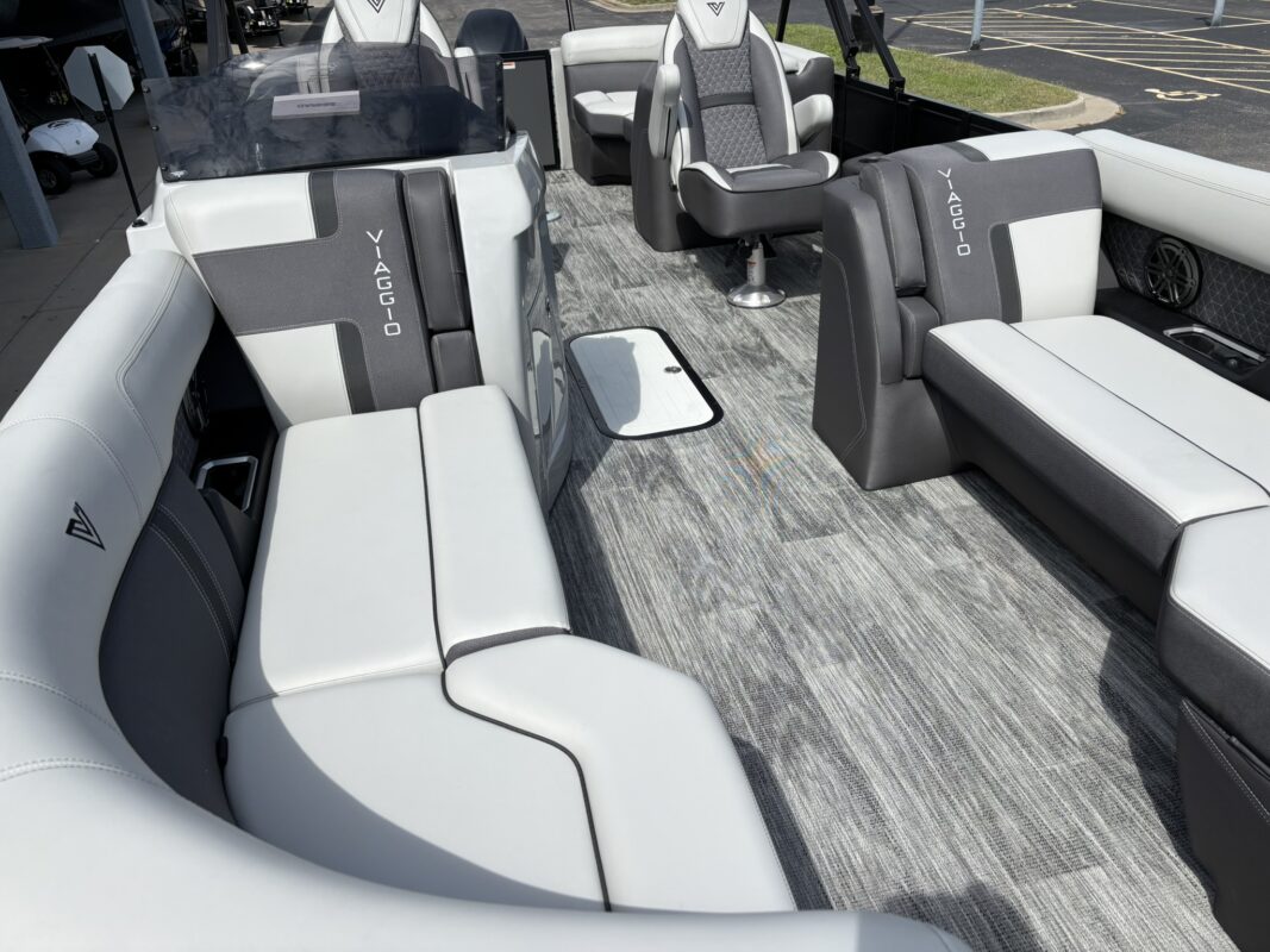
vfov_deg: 53.1
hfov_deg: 67.3
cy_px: 476
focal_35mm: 26
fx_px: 954
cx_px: 635
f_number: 1.6
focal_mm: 5.96
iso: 50
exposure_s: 1/4630
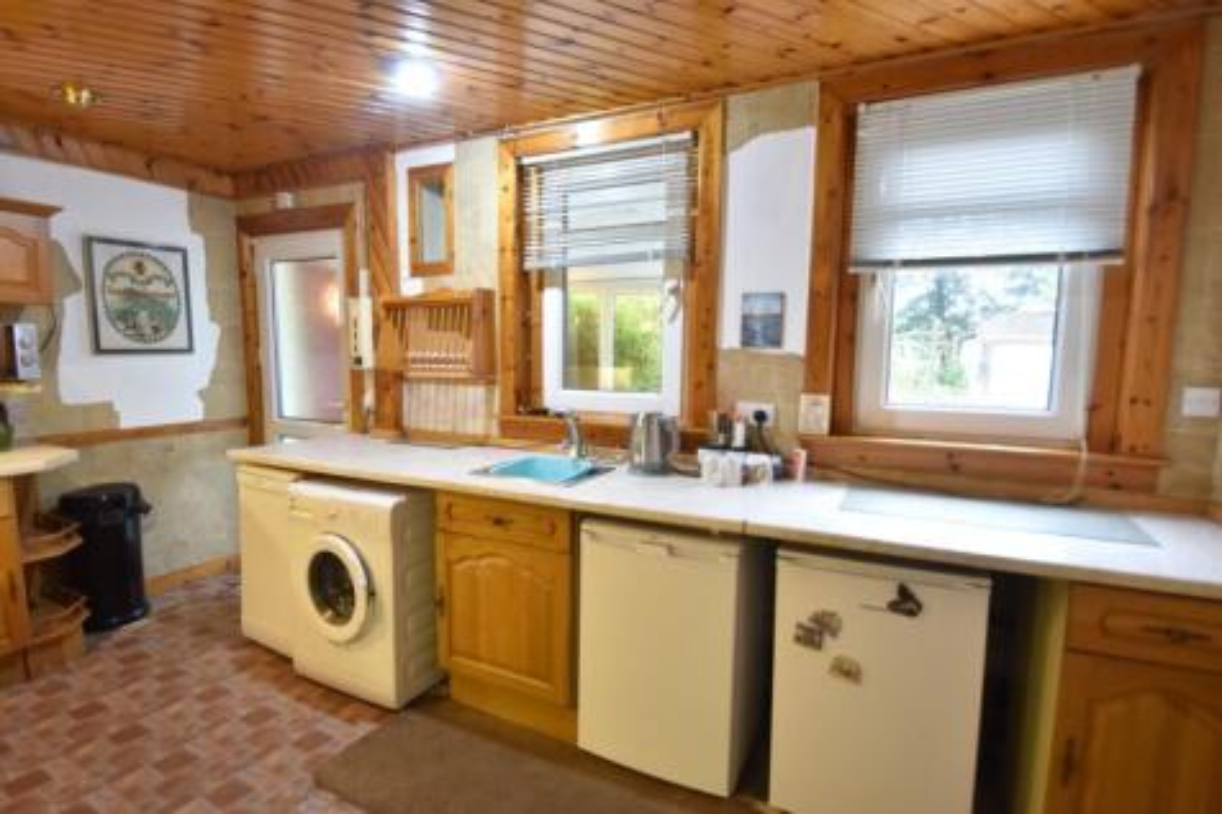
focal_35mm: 17
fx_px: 585
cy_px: 407
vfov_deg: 69.6
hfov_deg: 92.5
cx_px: 611
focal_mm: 11.5
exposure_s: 1/20
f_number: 4.5
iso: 500
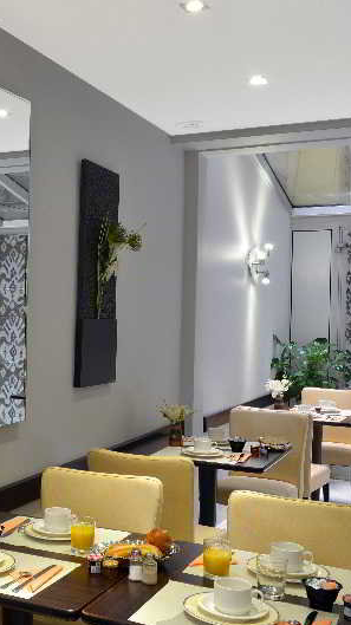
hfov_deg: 24.9
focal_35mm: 46
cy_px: 313
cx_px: 14
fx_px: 762
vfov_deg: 44.6
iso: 125
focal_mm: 29
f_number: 22
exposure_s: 4
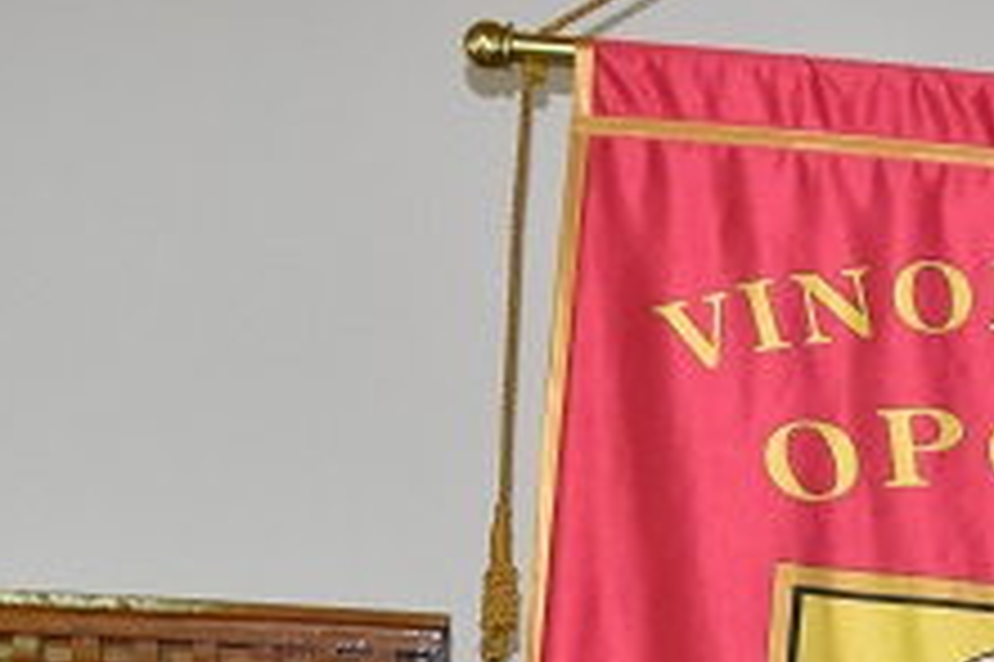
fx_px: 5237
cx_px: 877
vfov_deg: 7.0
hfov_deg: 10.8
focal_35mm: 190
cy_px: 1182
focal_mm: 35
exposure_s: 1/100
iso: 1600
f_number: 4.5
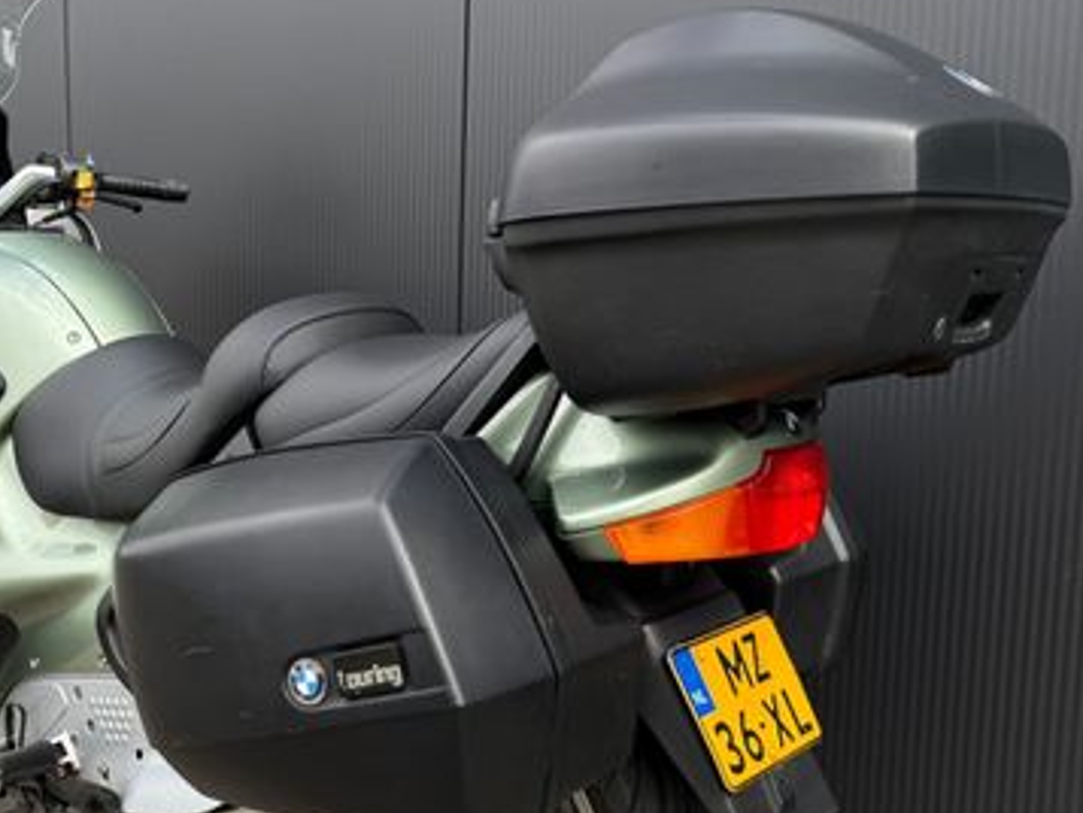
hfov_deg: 42.7
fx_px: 1346
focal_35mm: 43
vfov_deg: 33.5
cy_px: 488
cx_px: 288
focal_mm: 6.76
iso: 80
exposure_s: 1/1361
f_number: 1.78
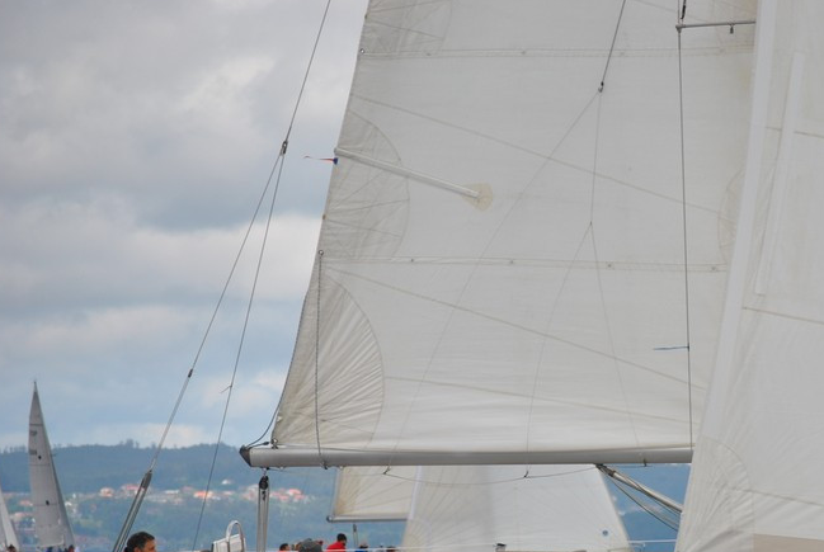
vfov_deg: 4.7
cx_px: 635
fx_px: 6781
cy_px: 412
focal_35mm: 296
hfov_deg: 6.9
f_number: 5.6
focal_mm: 125
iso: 100
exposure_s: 1/500
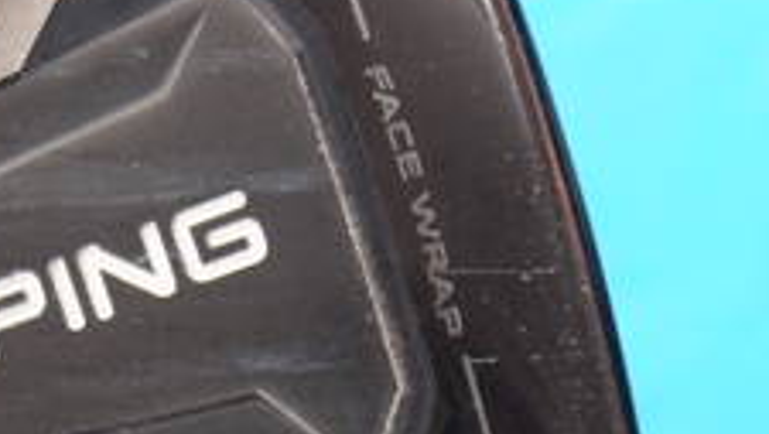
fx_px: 5306
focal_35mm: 260
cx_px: 171
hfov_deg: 8.3
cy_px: 331
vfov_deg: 4.7
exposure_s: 1/50
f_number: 5.6
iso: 800
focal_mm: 42
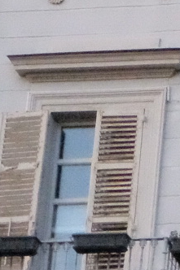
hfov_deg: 3.0
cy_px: 340
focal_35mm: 444
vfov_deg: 4.6
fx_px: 3333
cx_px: 673
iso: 25600
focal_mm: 55
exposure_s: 1/500
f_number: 18
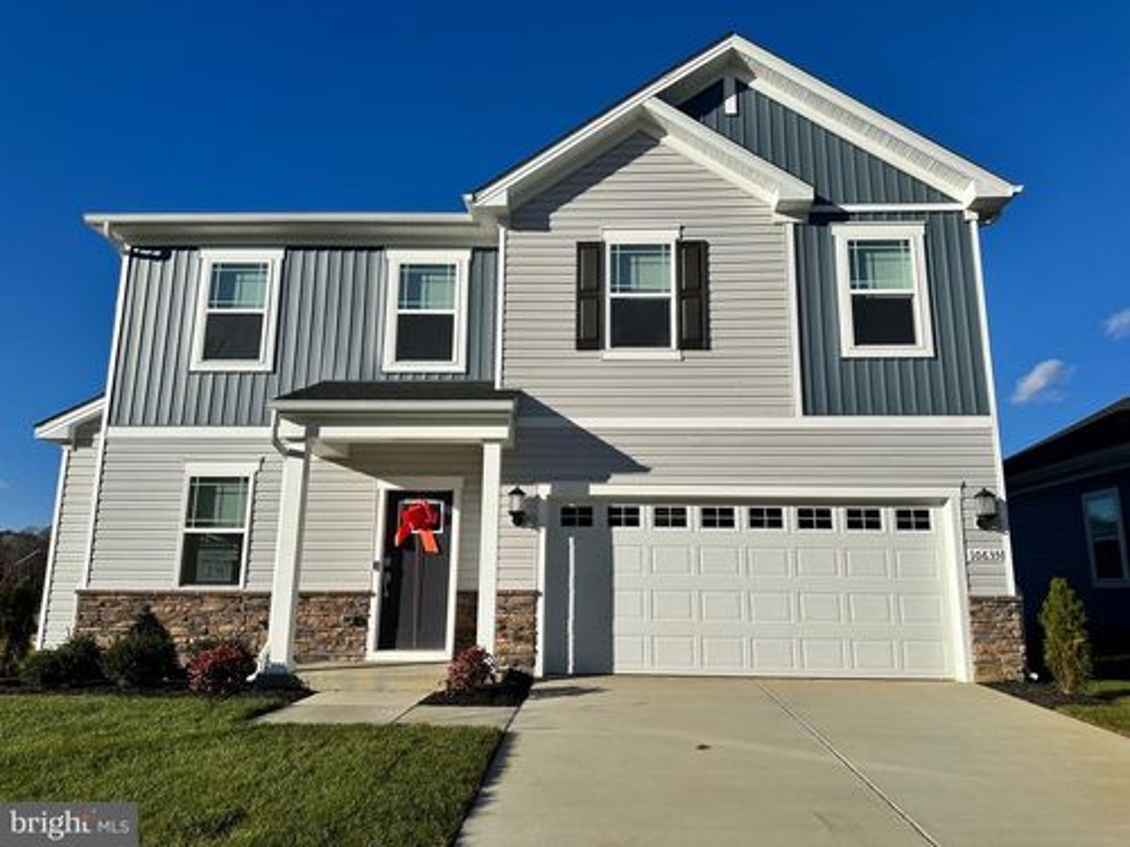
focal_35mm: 24
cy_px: 424
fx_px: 783
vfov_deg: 56.8
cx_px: 565
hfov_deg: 71.6
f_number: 1.78
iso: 80
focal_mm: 6.86
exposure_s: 1/9709
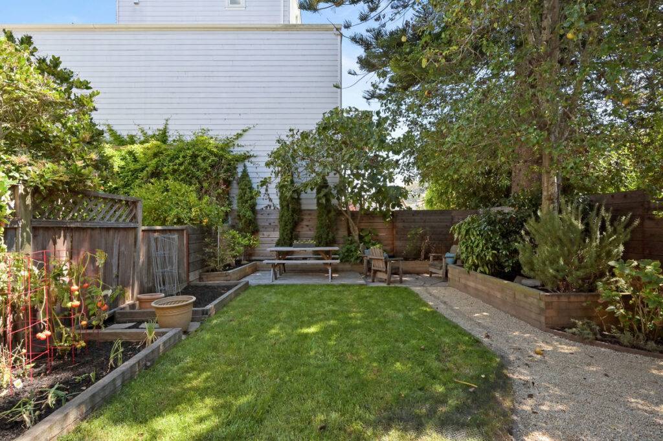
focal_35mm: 17
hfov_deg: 93.3
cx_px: 332
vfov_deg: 70.3
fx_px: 313
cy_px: 220
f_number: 10
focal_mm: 17
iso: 800
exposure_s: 1/400
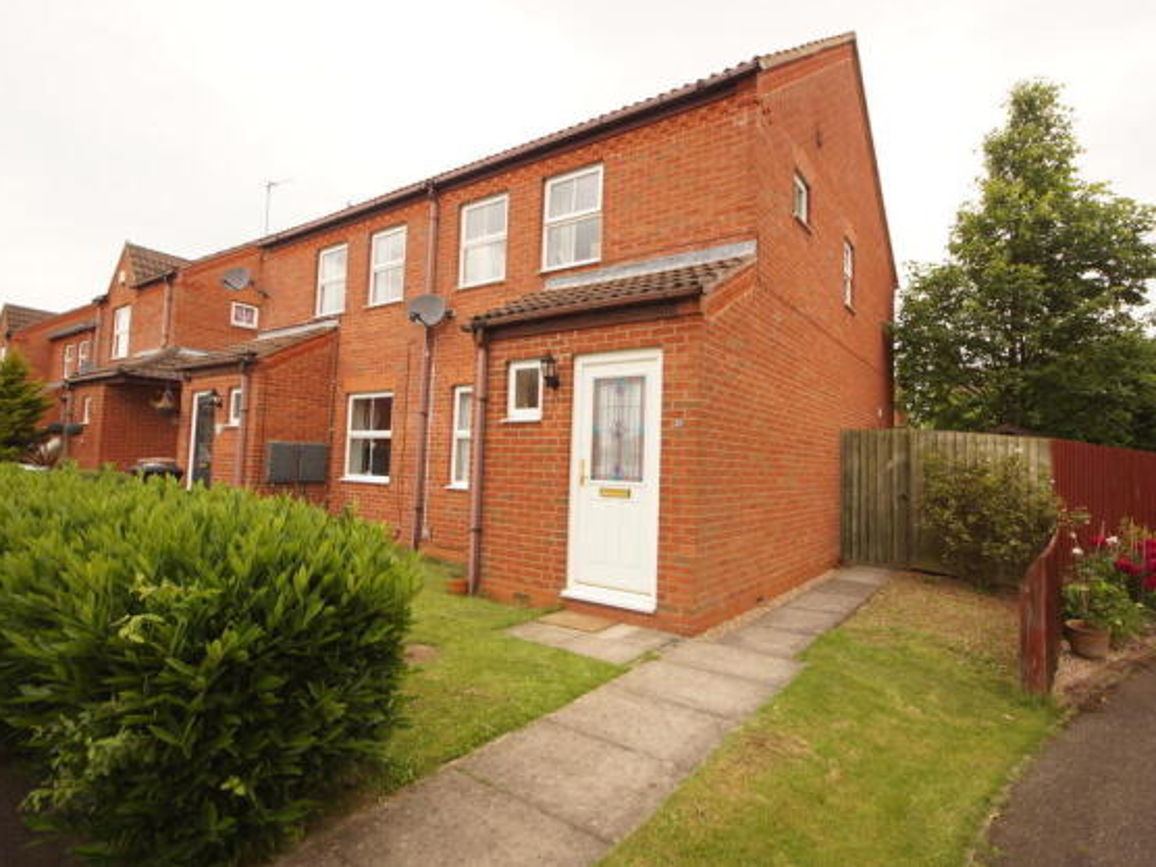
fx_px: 568
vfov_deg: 74.7
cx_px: 607
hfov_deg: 91.0
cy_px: 415
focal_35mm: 17
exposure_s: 1/100
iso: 100
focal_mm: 10
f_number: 5
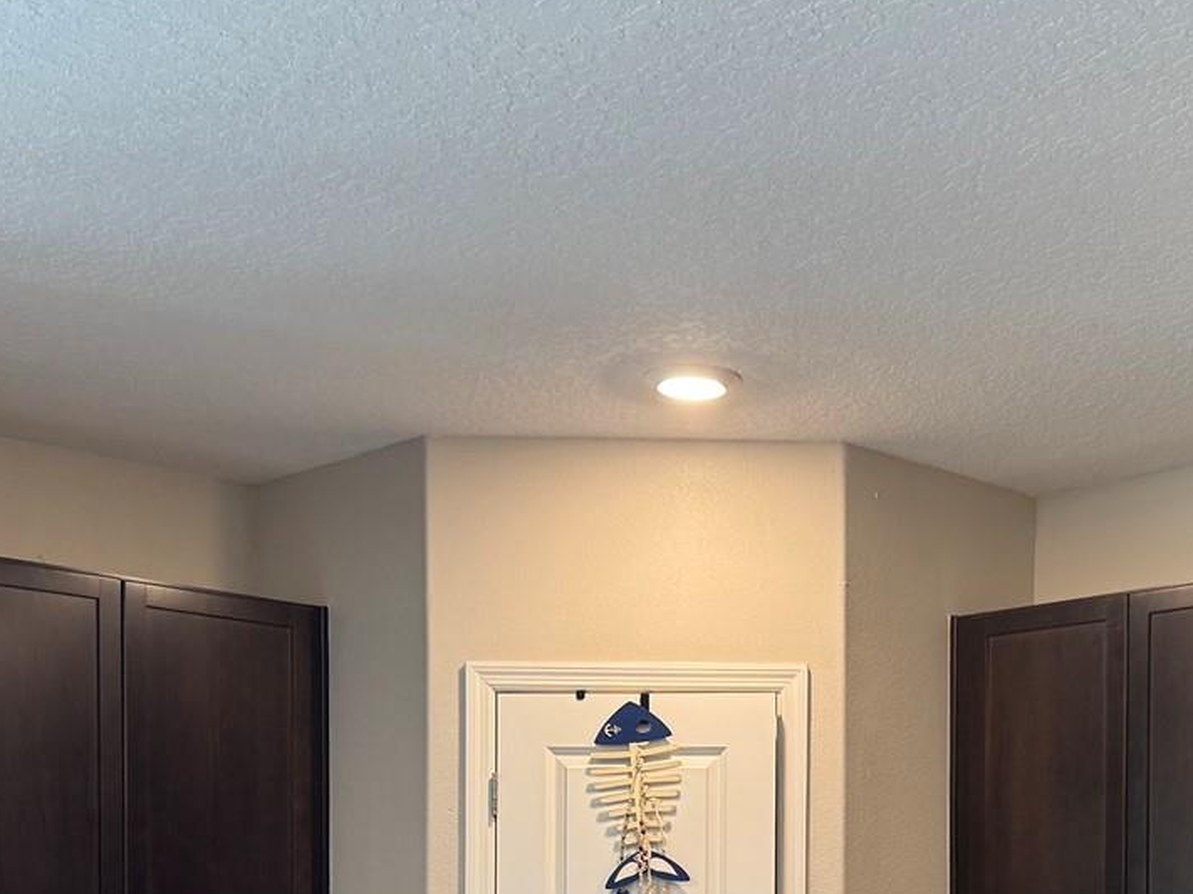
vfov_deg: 25.3
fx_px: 1861
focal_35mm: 54
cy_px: 956
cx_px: 743
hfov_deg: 35.4
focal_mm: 6.76
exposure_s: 1/60
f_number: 1.78
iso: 125
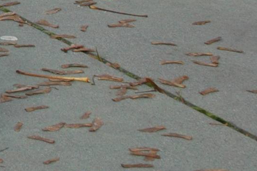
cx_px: -461
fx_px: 1319
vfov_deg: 7.0
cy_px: -220
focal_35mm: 185
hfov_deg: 9.3
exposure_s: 1/400
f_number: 10
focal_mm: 22
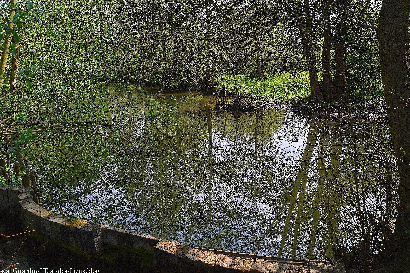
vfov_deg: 45.0
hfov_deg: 63.7
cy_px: 133
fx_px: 330
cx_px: 201
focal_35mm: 29
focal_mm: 28
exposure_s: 1/30
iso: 200
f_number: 16
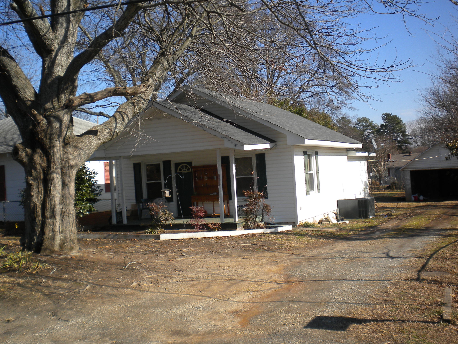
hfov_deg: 45.8
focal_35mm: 41
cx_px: 229
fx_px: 542
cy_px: 172
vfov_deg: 35.1
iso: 80
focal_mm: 7.4
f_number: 4.9
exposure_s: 1/447
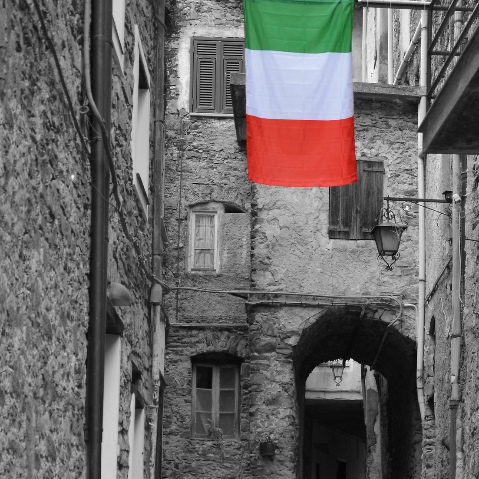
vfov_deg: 20.4
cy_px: 455
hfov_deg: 20.8
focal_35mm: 83
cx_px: 302
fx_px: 1299
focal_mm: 30
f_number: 5.6
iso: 200
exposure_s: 1/125
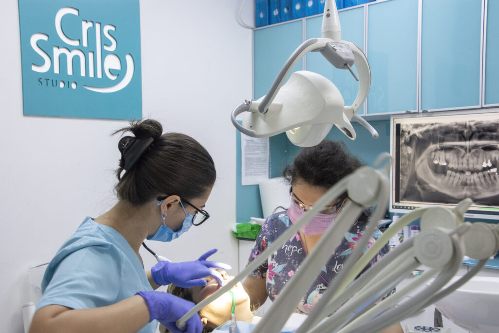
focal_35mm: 46
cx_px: 250
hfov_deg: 42.3
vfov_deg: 29.0
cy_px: 166
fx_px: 645
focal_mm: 31
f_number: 6.3
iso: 2000
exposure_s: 1/100
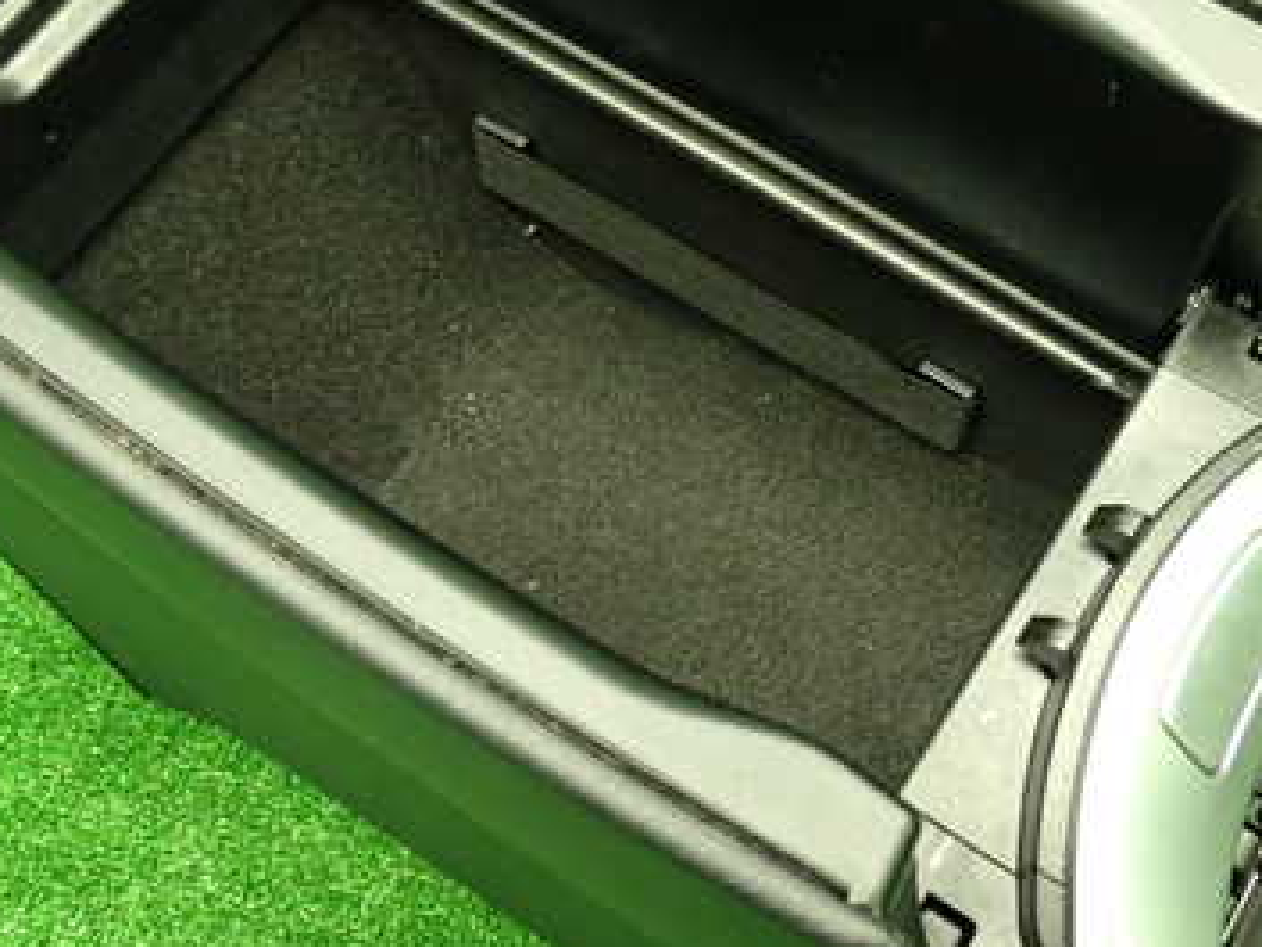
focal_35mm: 51
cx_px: 629
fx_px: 1860
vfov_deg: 28.4
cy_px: 311
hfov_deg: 37.5
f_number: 2.3
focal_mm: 5.4
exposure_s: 1/30
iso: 500
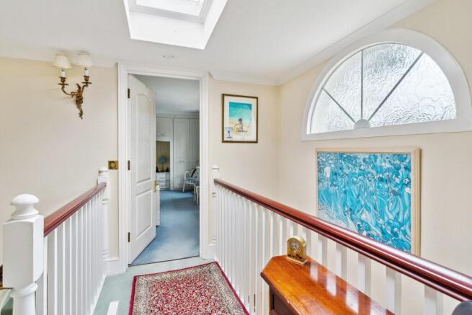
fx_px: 223
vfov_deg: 70.5
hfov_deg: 93.3
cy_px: 158
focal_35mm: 17
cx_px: 236
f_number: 8
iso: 500
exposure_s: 1/10
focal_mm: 17
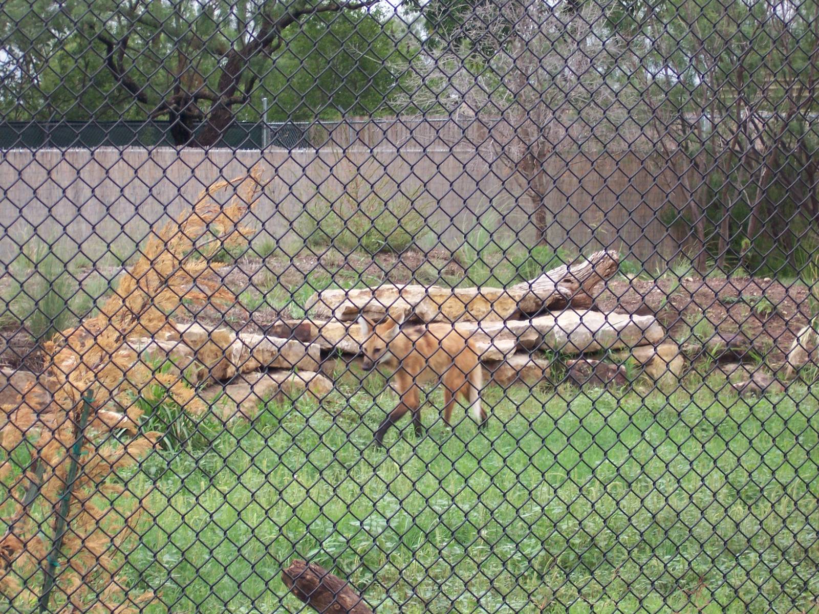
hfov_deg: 14.9
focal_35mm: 132
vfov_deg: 11.2
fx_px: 3123
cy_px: 307
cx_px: 410
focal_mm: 22
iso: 140
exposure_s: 1/180
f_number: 4.8
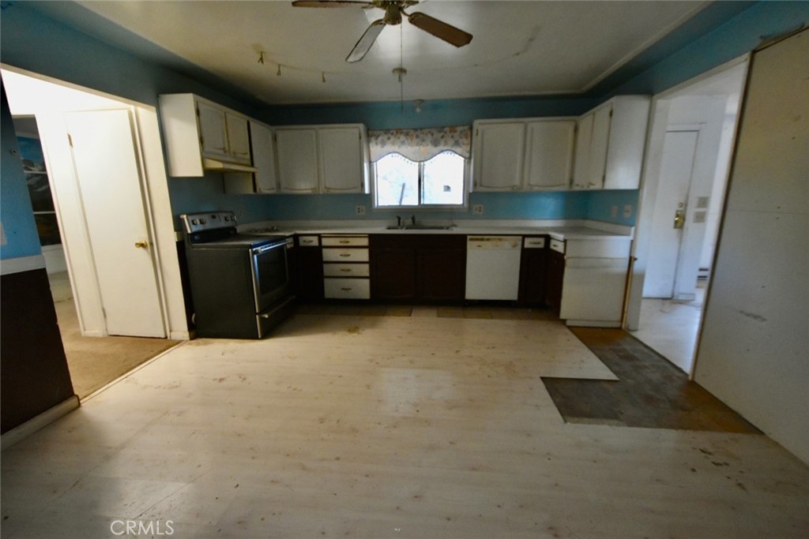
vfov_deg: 77.3
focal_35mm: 15
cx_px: 404
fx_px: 337
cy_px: 270
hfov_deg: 100.4
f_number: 3.5
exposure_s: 1/125
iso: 2500
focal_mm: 10
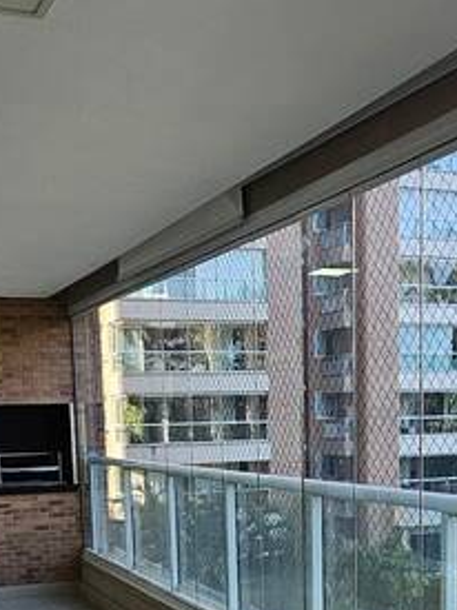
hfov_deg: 28.5
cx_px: 262
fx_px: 898
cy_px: 592
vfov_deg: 34.5
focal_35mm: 51
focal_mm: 2.2
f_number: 2.2
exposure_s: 1/207
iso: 80
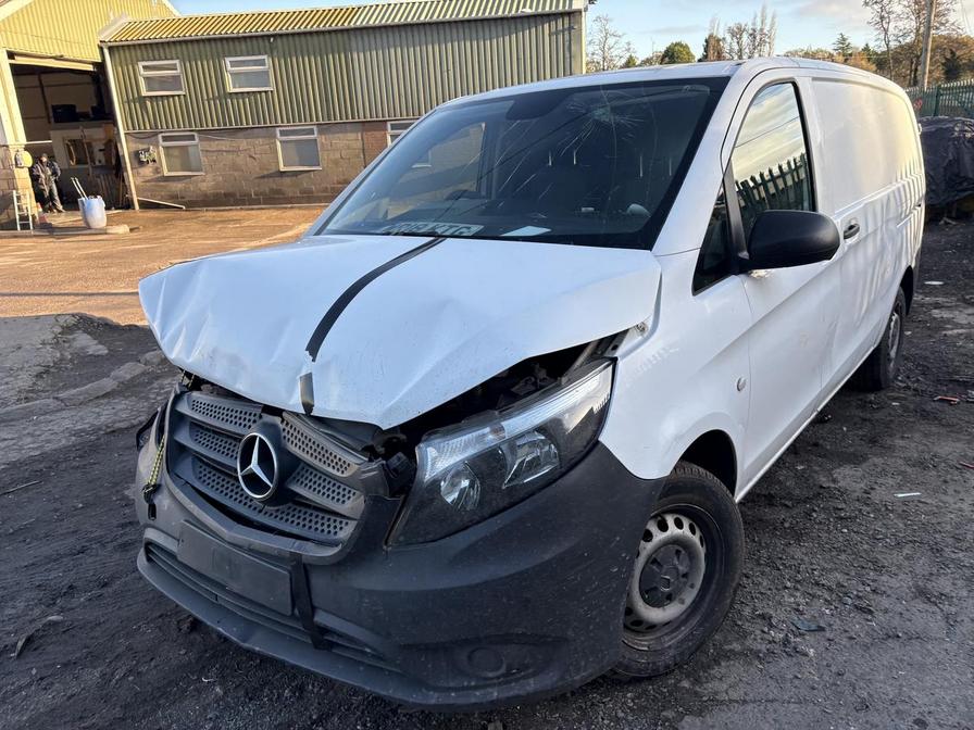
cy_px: 365
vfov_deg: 53.1
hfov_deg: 67.3
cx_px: 487
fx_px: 732
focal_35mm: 26
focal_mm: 5.96
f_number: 1.6
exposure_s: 1/623
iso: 50
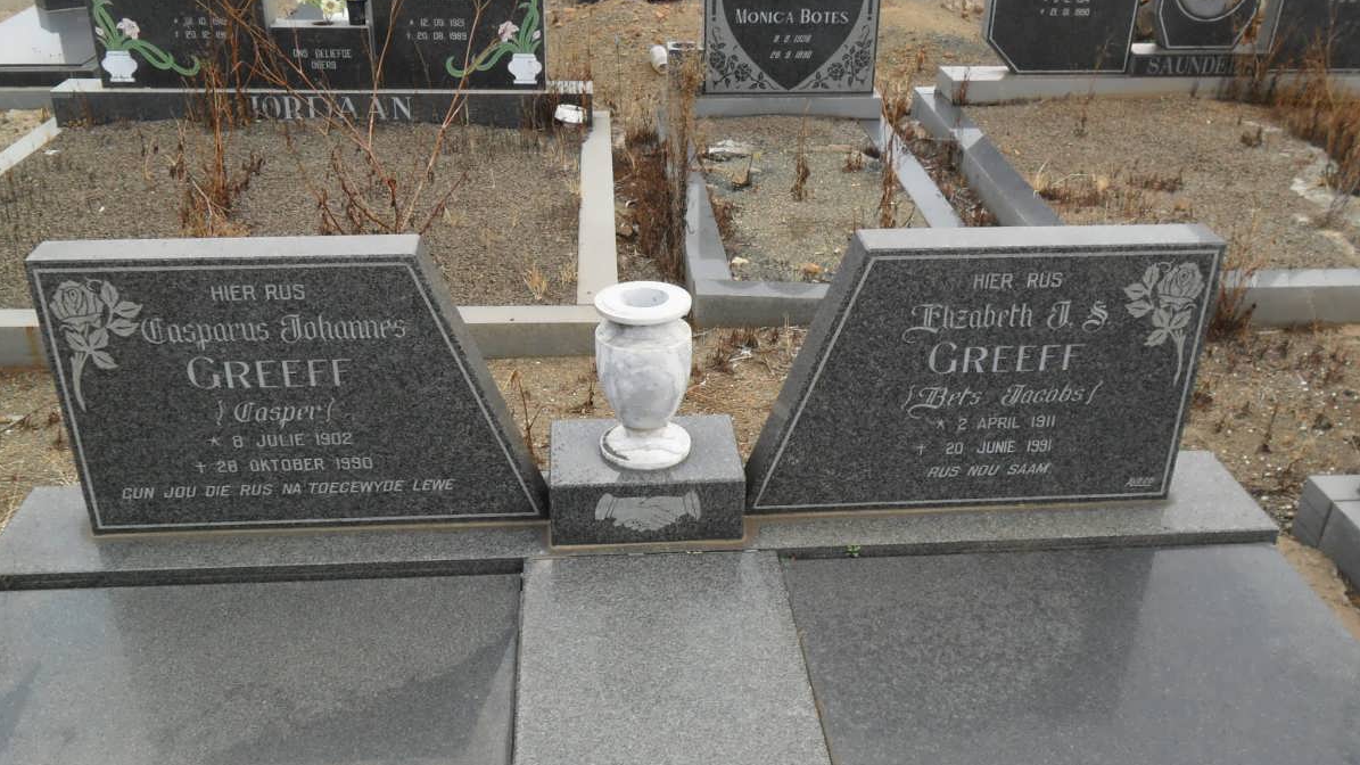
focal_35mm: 35
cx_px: 678
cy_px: 447
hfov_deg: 56.6
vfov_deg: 33.6
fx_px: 1262
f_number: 3.7
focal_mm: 5.7
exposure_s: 1/125
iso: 100
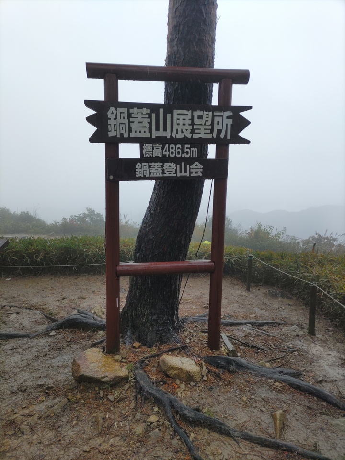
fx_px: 346
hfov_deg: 53.1
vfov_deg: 67.3
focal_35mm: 26
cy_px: 230
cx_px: 172
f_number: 1.79
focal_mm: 4.8
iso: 50
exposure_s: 1/226
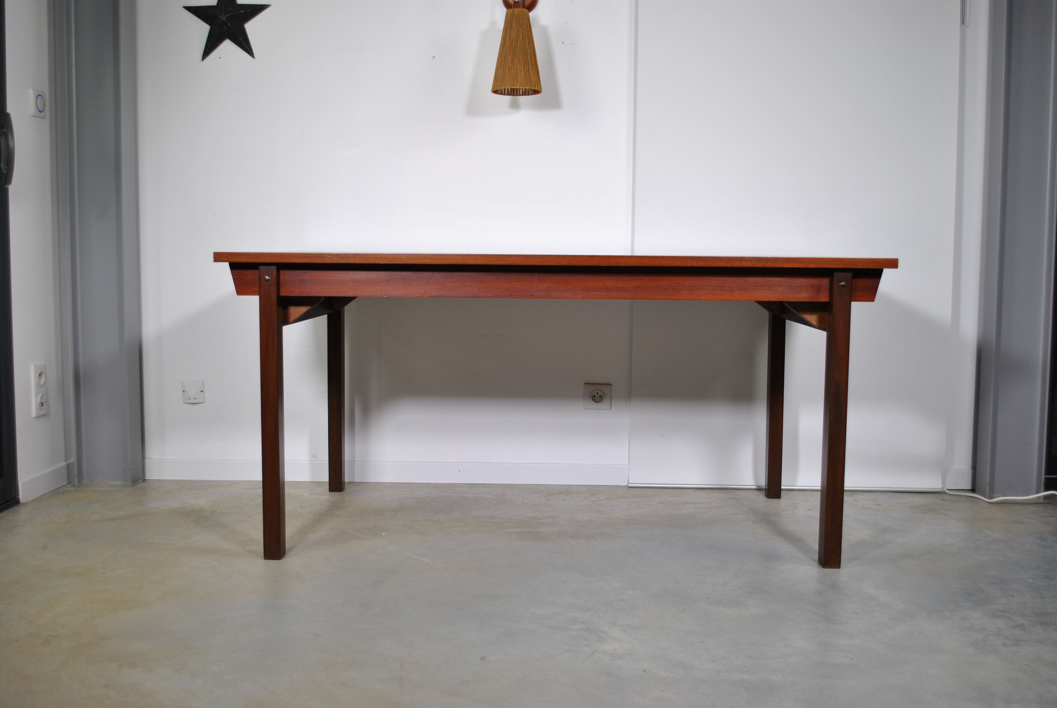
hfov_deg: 53.1
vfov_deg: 37.0
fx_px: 1058
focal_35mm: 36
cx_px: 528
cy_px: 354
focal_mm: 24
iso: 200
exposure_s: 1/30
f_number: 4.5
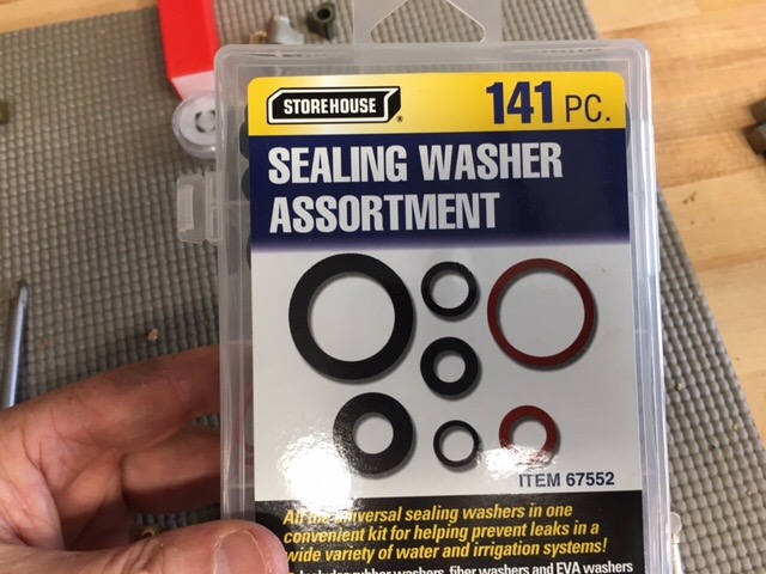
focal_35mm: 29
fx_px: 642
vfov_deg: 48.2
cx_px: 383
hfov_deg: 61.7
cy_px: 287
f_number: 2.2
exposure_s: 1/30
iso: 50
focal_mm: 4.15
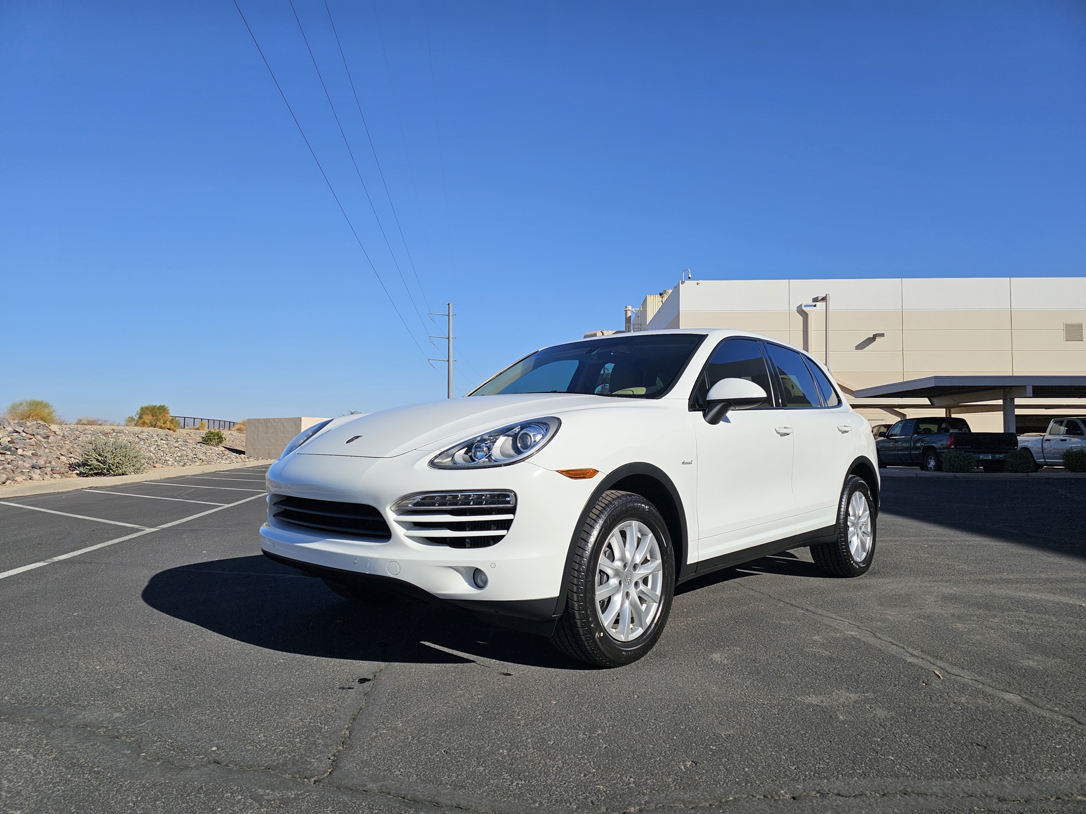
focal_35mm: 23
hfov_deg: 73.9
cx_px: 543
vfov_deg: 58.9
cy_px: 407
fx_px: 722
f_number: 1.7
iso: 10
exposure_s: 1/1597
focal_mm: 6.3
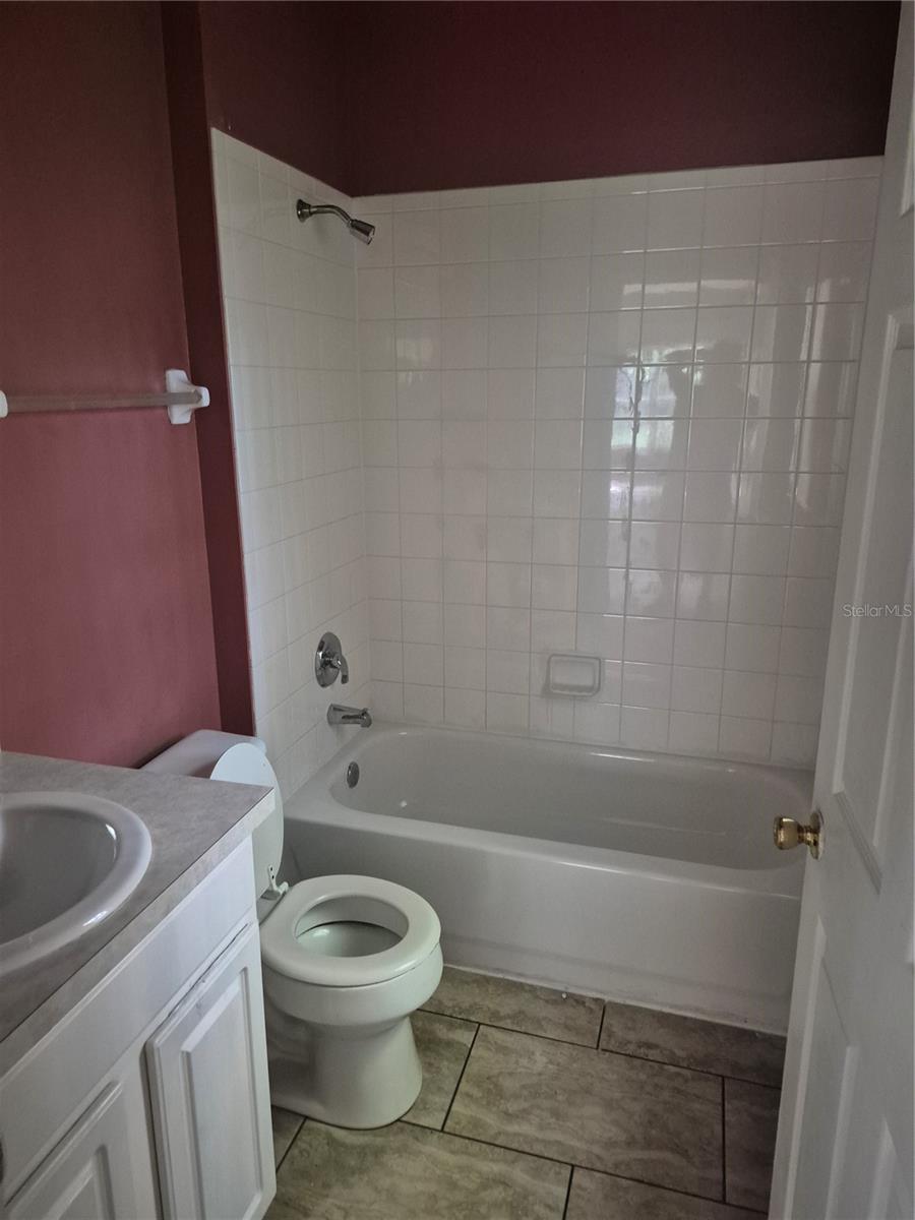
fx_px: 811
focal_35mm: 23
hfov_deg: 58.9
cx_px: 458
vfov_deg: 73.9
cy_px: 610
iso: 1600
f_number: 1.8
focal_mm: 5.4
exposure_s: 1/60
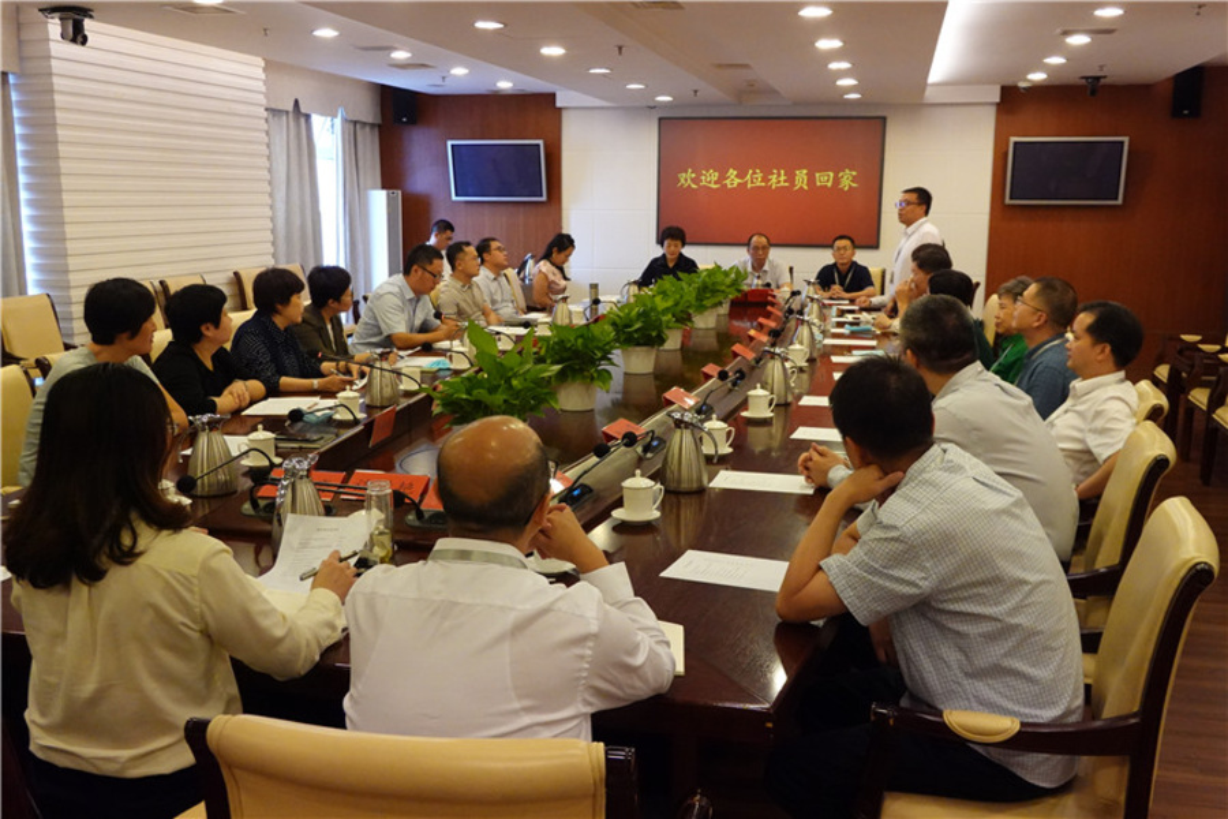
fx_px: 1160
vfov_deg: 38.9
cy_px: 410
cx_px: 614
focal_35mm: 34
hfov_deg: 55.8
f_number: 3.5
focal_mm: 12.76
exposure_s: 1/200
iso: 2000
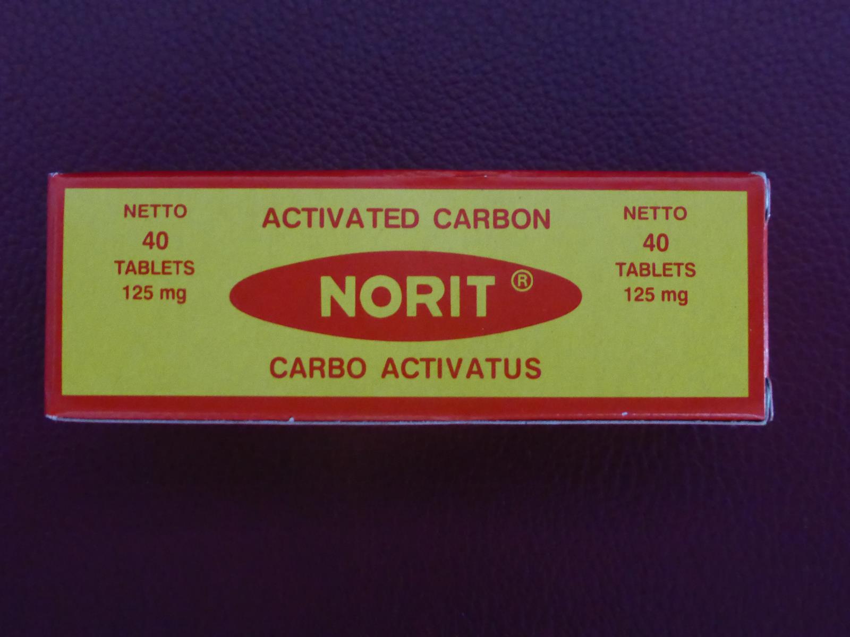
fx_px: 982
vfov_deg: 36.0
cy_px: 318
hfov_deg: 46.8
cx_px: 425
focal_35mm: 40
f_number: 3.9
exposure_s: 1/4
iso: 1000
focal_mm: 6.9
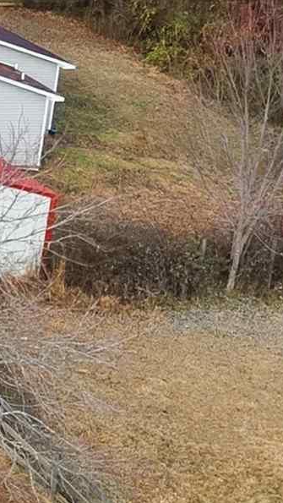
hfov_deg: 7.2
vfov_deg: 15.8
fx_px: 1800
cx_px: -773
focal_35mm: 135
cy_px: 121
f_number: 1.8
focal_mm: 8.7
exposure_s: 1/4000
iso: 310
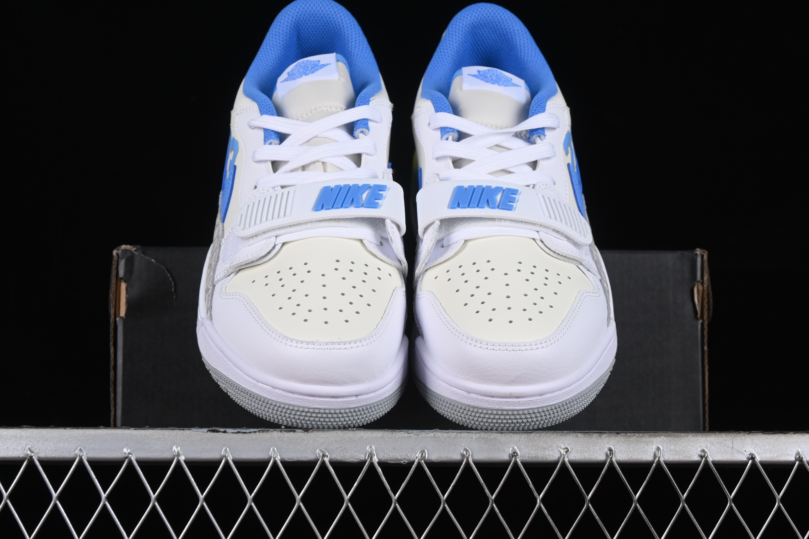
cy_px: 270
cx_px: 404
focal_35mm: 75
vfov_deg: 18.2
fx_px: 1685
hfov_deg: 27.0
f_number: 8
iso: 160
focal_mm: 50
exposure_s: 1/80
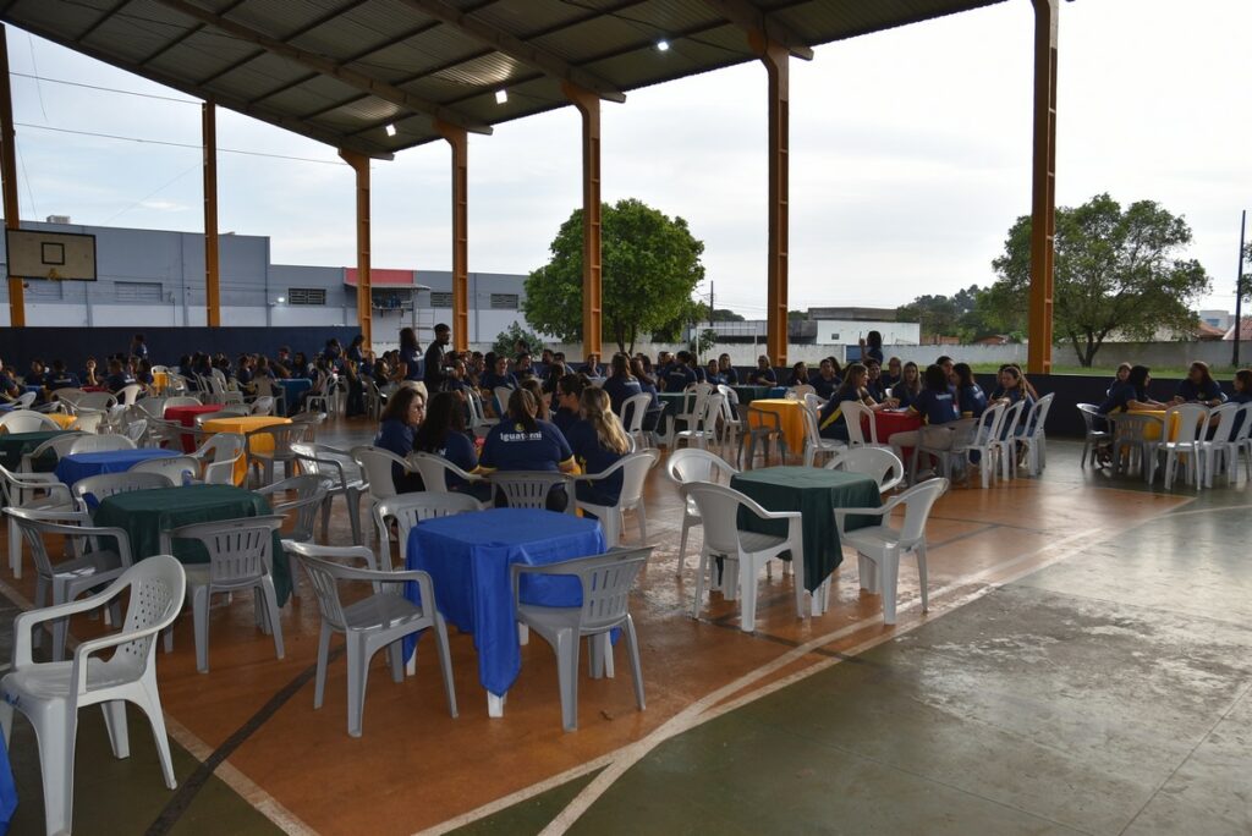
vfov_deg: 48.0
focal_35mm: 27
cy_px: 418
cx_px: 626
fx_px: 939
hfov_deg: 67.4
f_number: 6.3
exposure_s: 1/160
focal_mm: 18
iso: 100
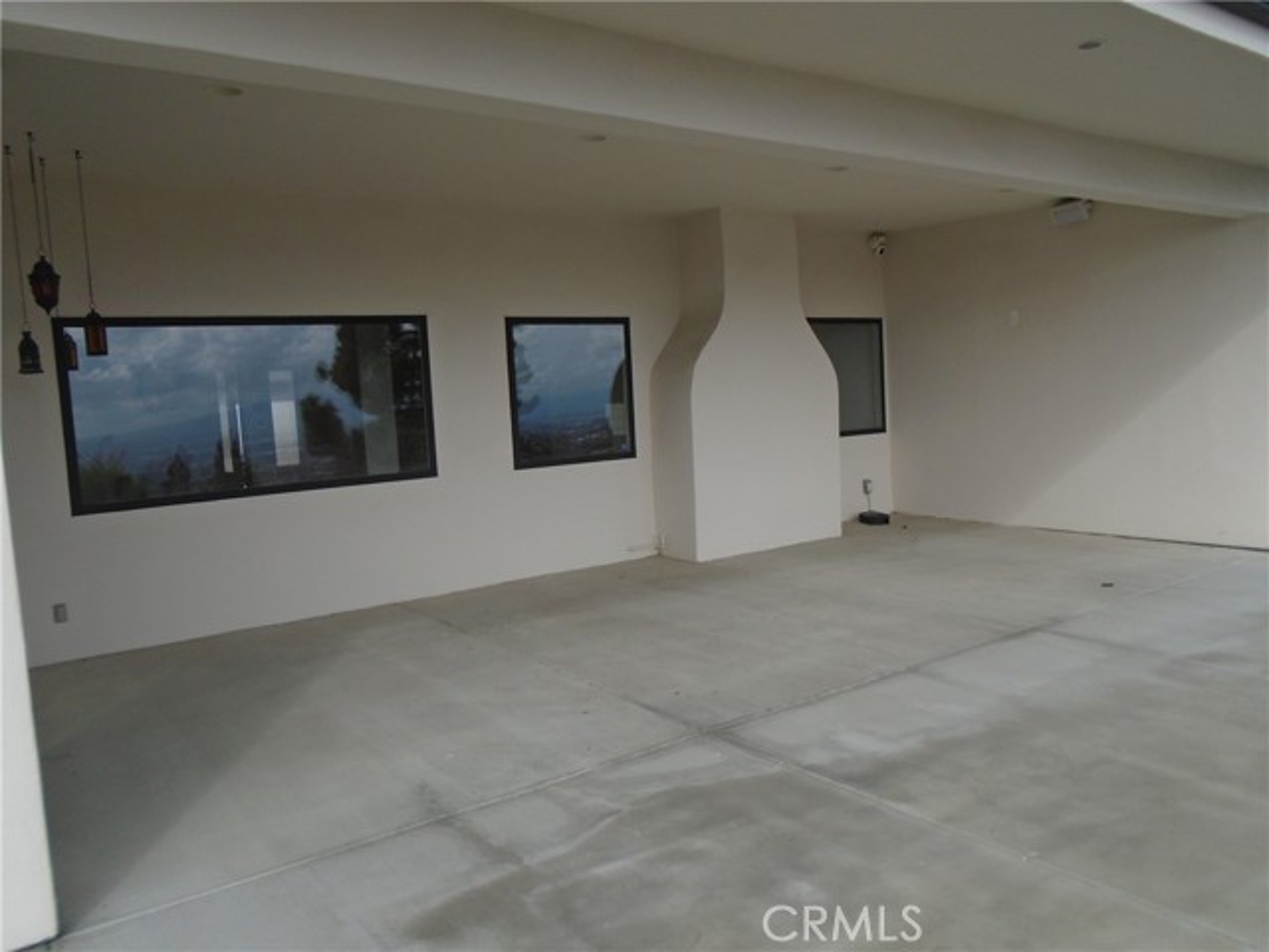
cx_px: 634
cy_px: 476
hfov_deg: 67.3
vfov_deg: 53.1
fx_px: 953
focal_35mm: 26
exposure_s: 1/1000
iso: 100
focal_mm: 4.6
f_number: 3.2
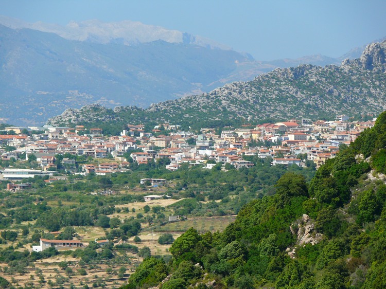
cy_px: 144
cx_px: 193
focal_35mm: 284
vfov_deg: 5.2
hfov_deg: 7.0
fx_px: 3166
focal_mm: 60
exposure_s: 1/200
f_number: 4.5
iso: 100
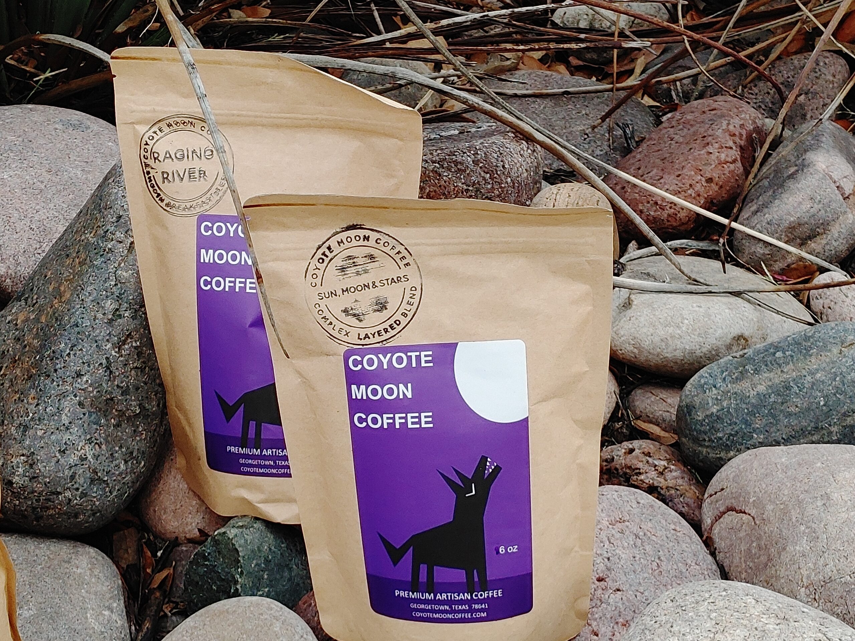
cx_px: 428
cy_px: 320
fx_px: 1976
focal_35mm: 80
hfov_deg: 24.4
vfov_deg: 18.4
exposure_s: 1/213
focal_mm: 4.81
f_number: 1.8
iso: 50
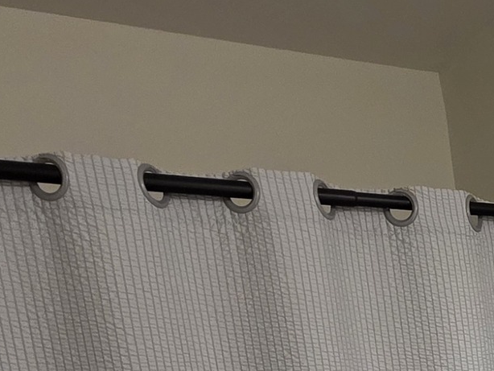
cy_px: 666
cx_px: 710
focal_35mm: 65
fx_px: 928
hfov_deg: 24.3
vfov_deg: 18.0
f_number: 1.9
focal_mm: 2.2
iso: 200
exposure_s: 1/120
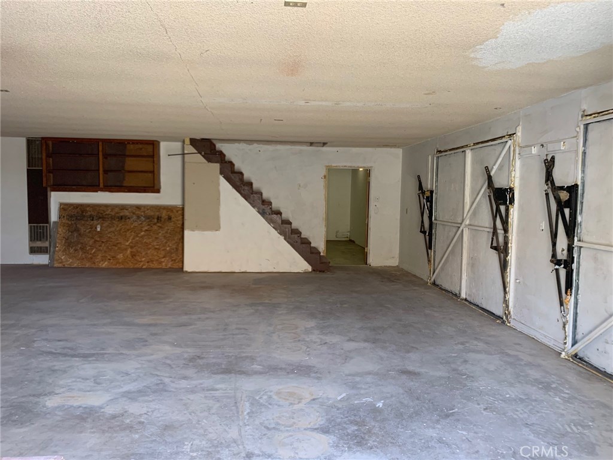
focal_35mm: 26
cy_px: 230
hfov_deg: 67.3
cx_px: 306
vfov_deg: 53.1
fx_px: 460
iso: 125
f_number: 1.8
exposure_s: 1/60
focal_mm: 4.25
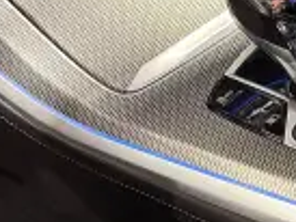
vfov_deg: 23.0
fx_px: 539
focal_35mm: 63
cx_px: 350
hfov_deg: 27.3
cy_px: 43
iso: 400
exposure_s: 1/49
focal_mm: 6.76
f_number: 1.78
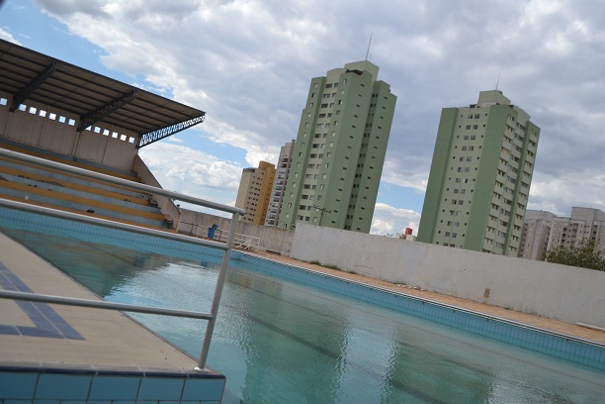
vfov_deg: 43.6
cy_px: 212
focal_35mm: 30
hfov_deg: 61.9
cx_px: 324
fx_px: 504
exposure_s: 1/1250
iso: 100
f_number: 3.5
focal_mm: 18
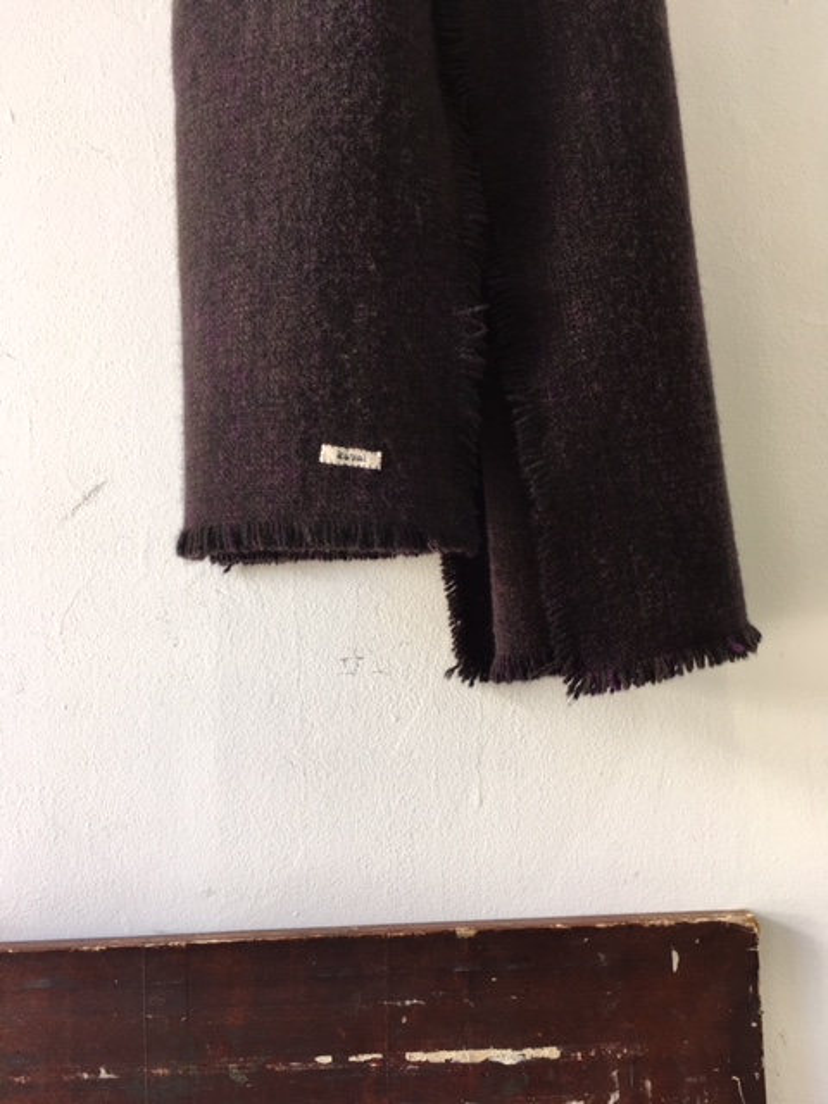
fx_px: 925
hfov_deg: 48.2
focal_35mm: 29
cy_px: 552
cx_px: 414
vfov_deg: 61.7
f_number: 2.2
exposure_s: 1/33
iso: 40
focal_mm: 4.15
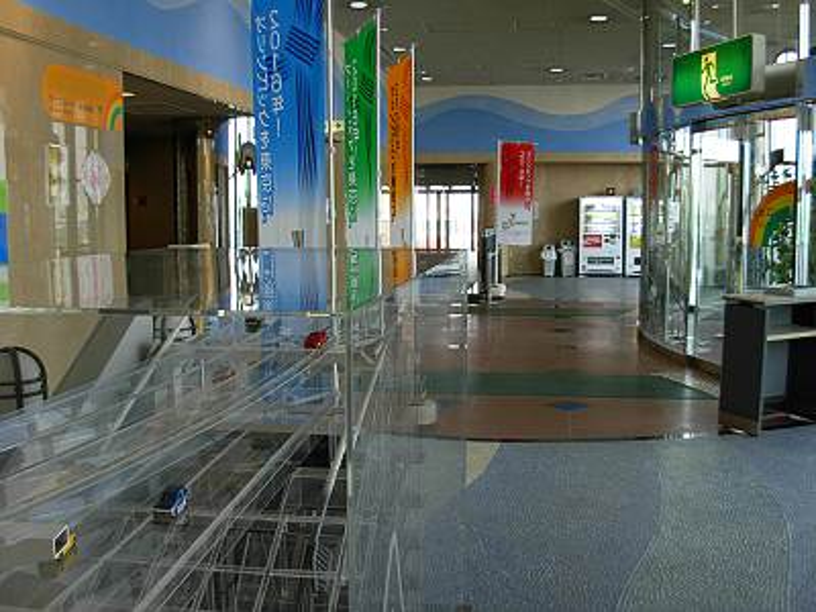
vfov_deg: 37.7
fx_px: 896
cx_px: 408
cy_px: 306
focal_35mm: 38
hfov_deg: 49.0
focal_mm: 6.3
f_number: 2.9
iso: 79
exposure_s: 1/34.8
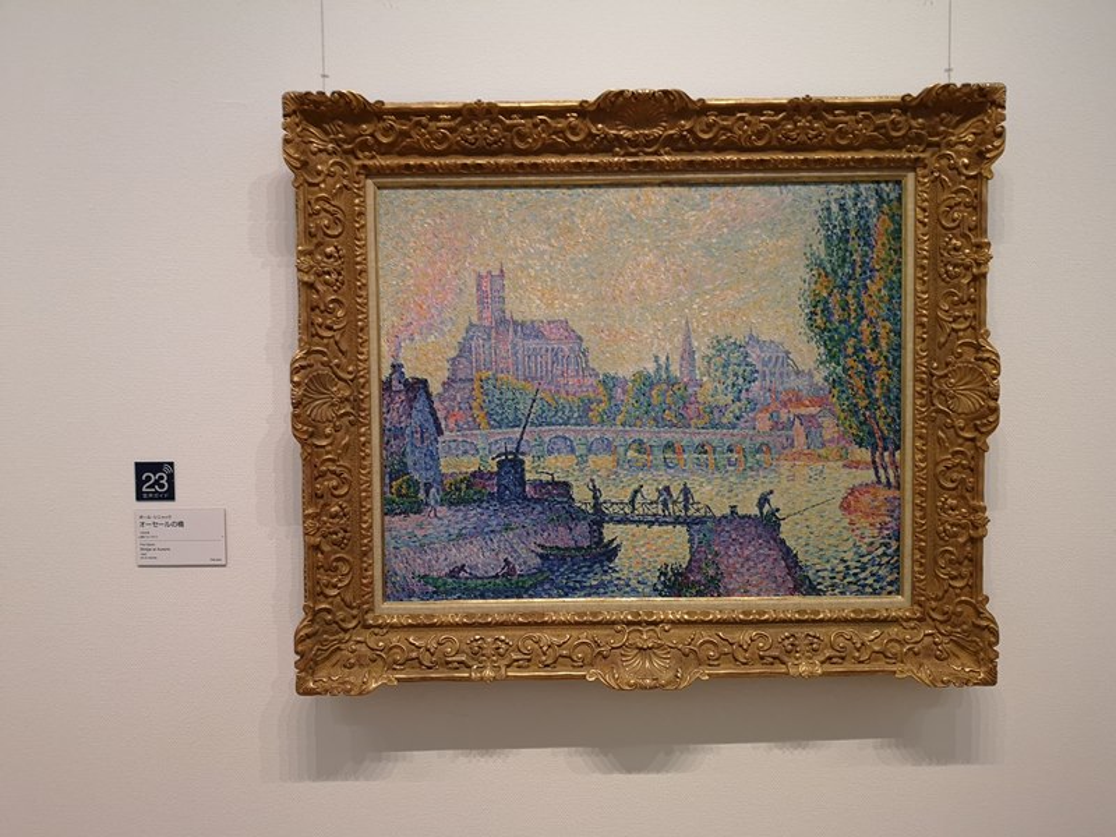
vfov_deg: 51.4
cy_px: 418
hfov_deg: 65.3
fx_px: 870
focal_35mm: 27
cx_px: 558
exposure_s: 1/33.3
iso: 200
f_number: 1.8
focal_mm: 3.95
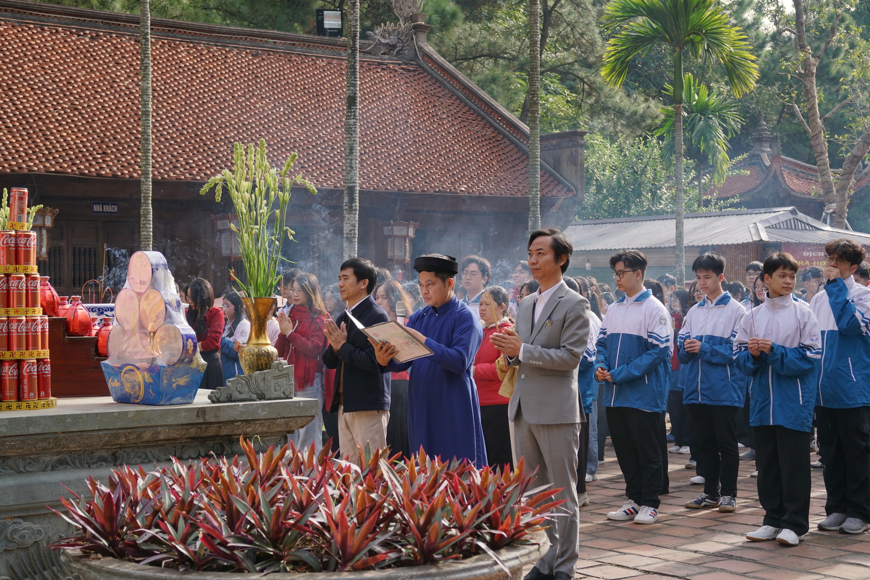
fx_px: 1450
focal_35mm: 60
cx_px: 435
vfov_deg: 22.6
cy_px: 290
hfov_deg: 33.4
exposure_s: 1/400
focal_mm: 60
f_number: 8
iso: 250
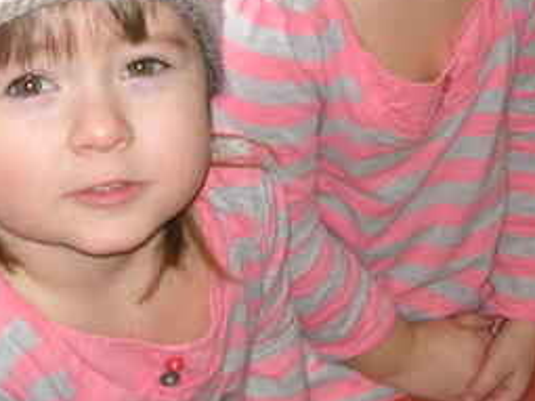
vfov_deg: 12.6
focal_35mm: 116
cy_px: -6
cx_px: 260
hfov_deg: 17.0
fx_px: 1792
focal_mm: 6.1
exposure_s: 1/45
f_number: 2.8
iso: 160
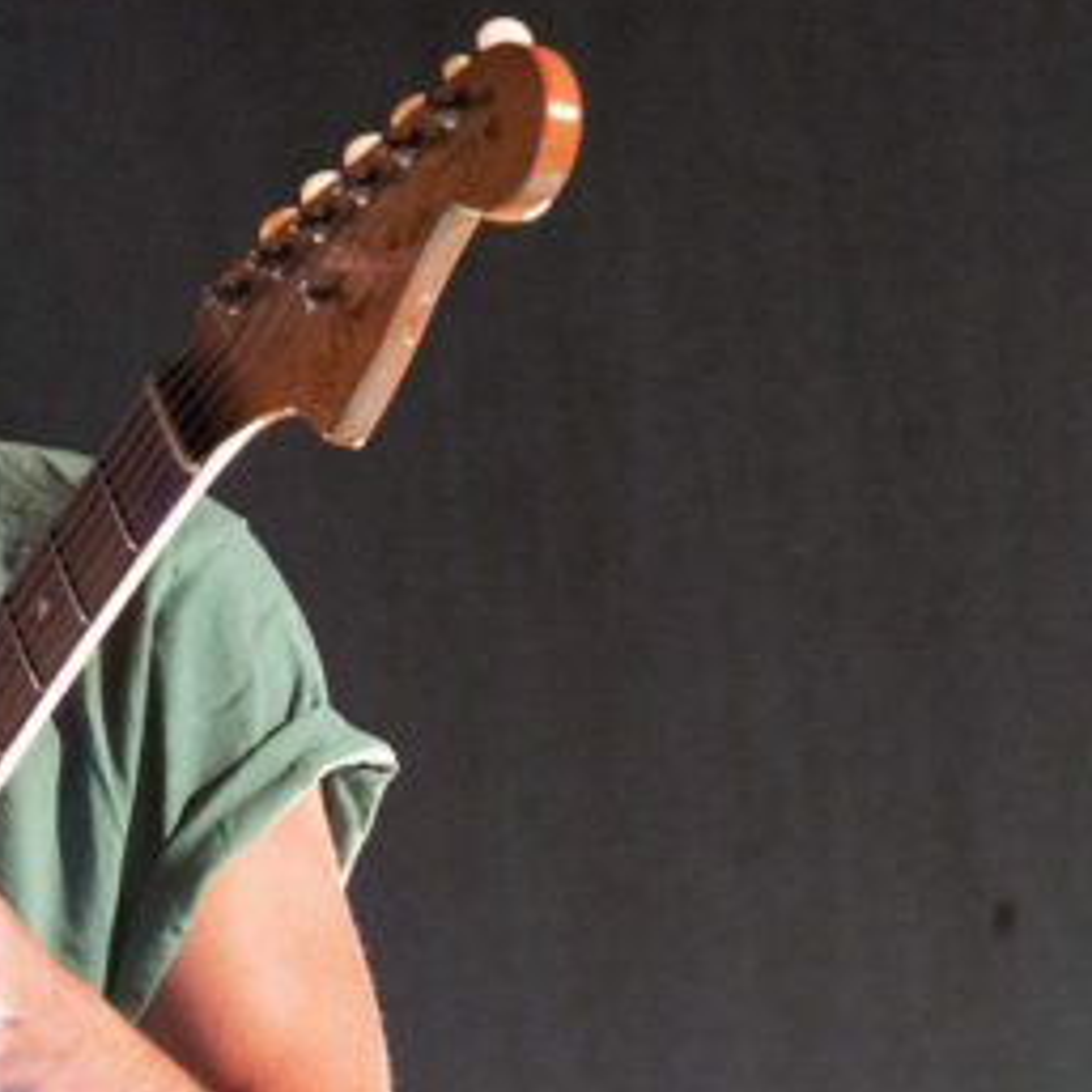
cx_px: -225
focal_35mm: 199
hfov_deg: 8.7
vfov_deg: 8.8
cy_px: 610
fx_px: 7102
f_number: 8
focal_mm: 94
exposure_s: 1/15
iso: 16000
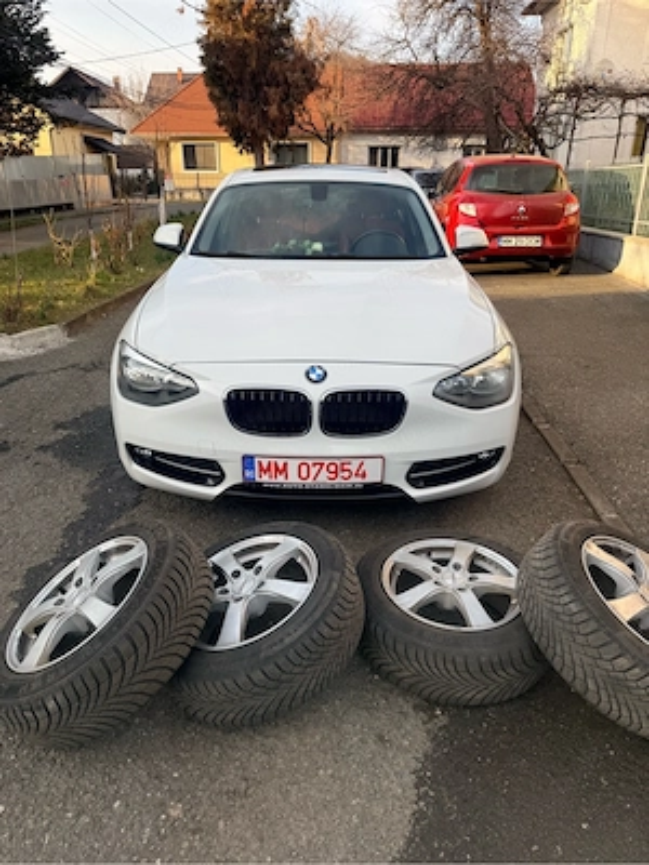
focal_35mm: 24
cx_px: 324
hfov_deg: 56.8
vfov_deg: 71.6
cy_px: 432
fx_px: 600
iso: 80
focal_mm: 6.76
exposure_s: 1/1122
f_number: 1.78
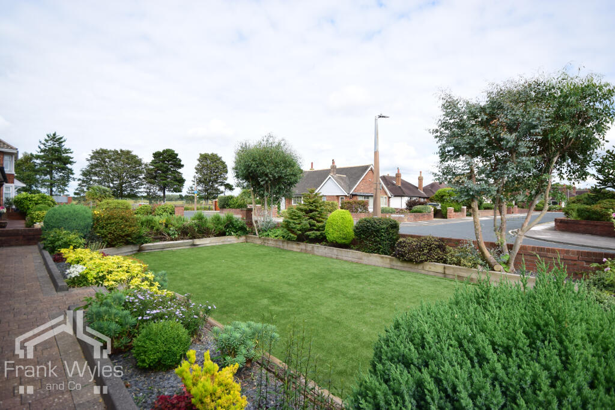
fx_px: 308
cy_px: 205
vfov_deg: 67.4
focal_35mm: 18
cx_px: 308
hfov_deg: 90.0
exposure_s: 1/640
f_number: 9
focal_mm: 12
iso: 320
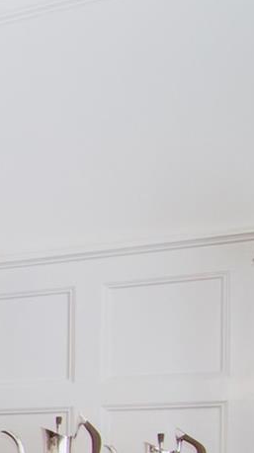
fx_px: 928
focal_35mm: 77
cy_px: 450
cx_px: -595
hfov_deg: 9.8
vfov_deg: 26.0
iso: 640
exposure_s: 1/30
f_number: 8
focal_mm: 11
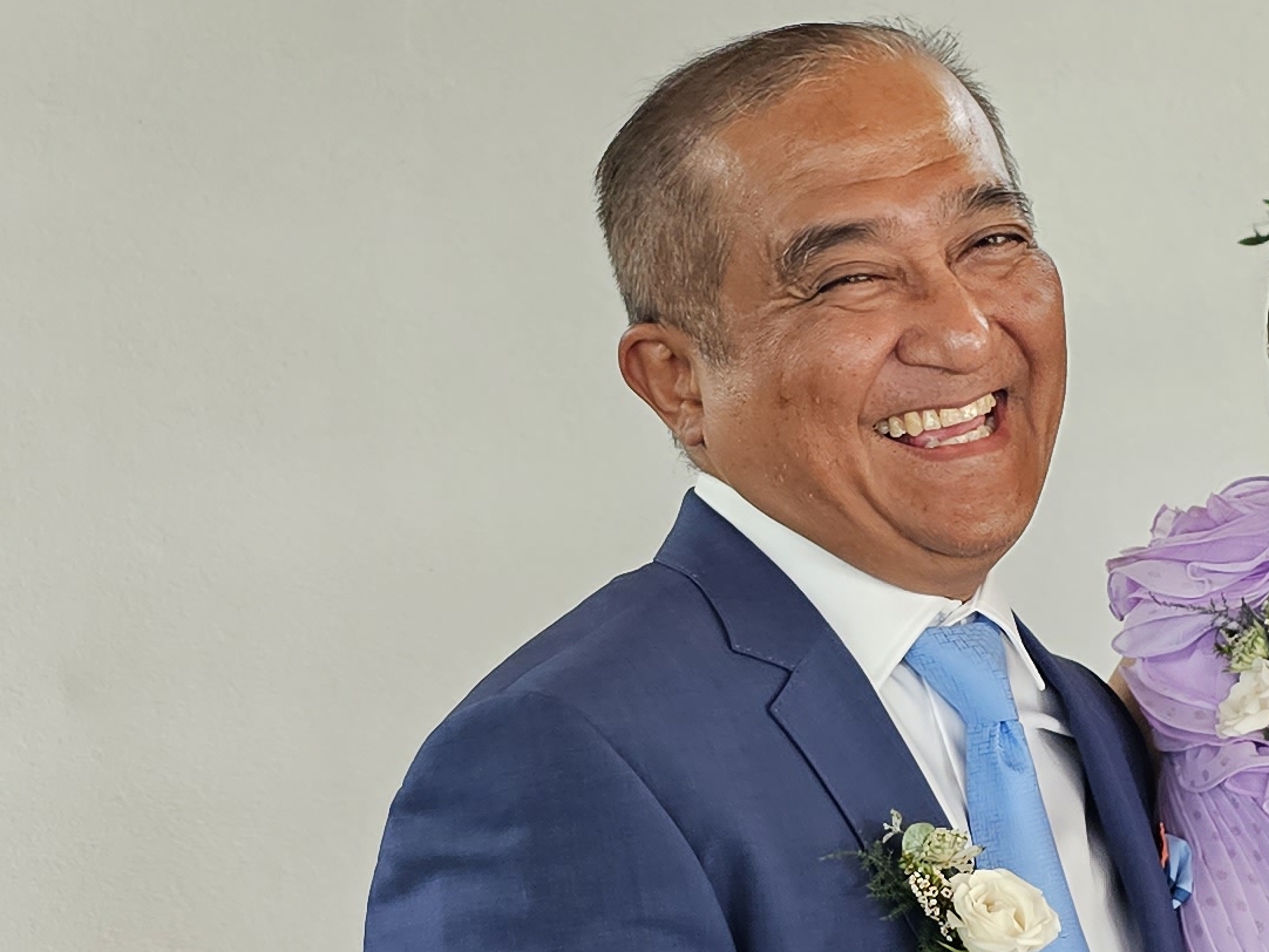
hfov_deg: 23.0
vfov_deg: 17.3
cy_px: 607
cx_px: 658
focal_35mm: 85
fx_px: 3117
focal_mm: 6.3
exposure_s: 1/180
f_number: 1.7
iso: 200
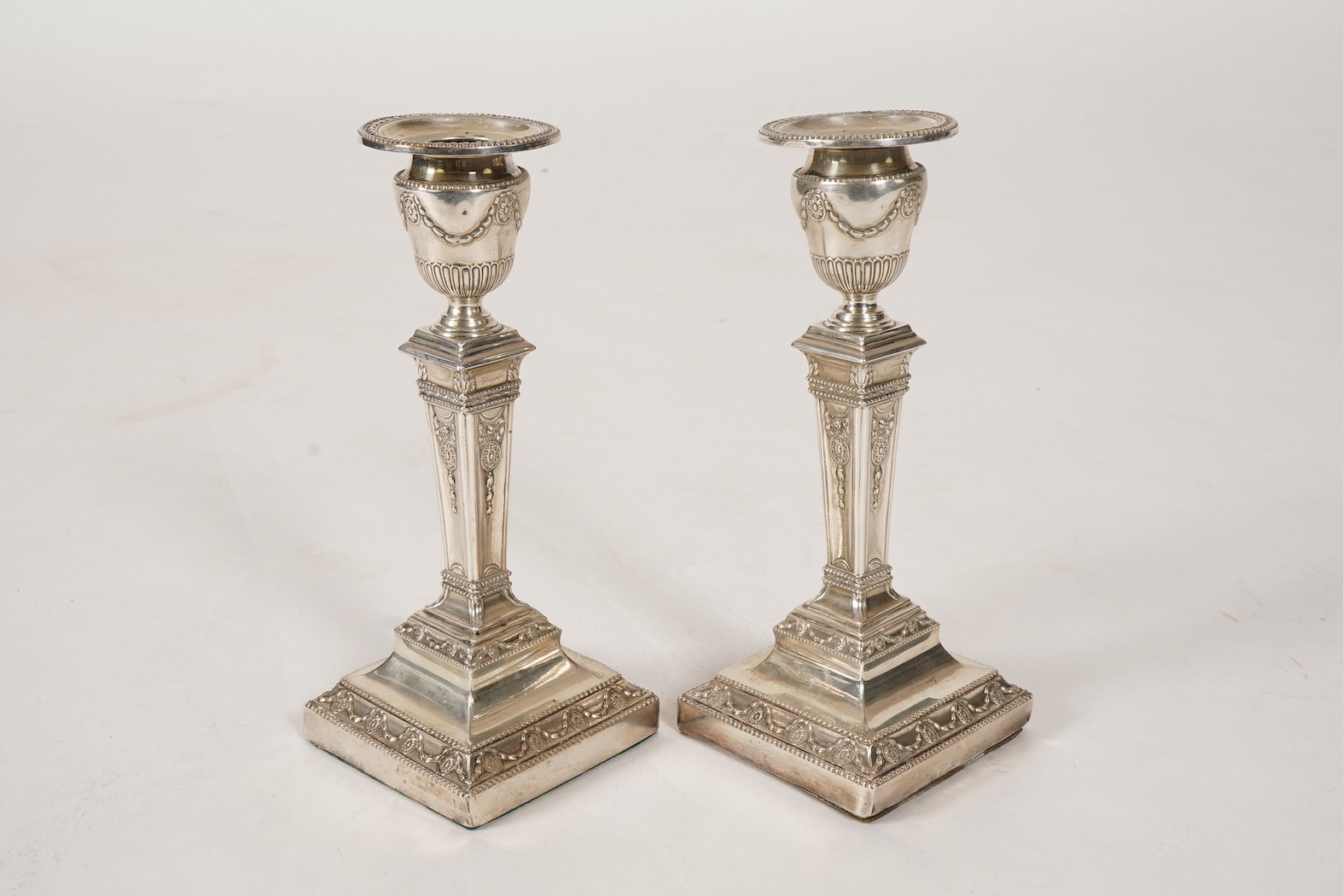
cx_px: 672
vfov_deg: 29.9
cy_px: 448
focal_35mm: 45
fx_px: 1679
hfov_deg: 43.6
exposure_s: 1/125
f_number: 22
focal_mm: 30
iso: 400
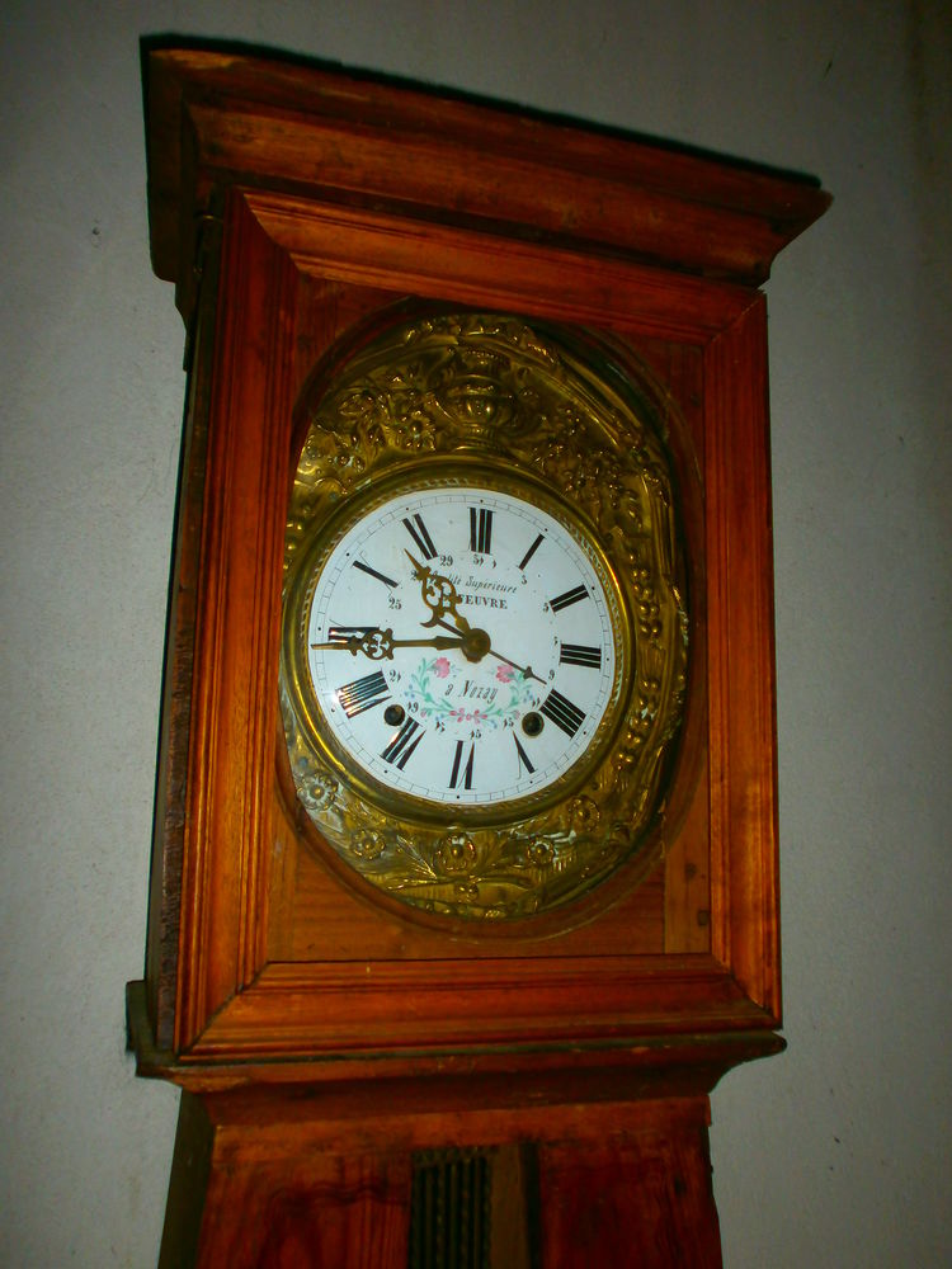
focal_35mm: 27
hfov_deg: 51.4
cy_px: 634
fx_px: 990
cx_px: 476
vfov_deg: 65.3
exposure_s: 1/30
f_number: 2.9
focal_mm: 4.8
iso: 125
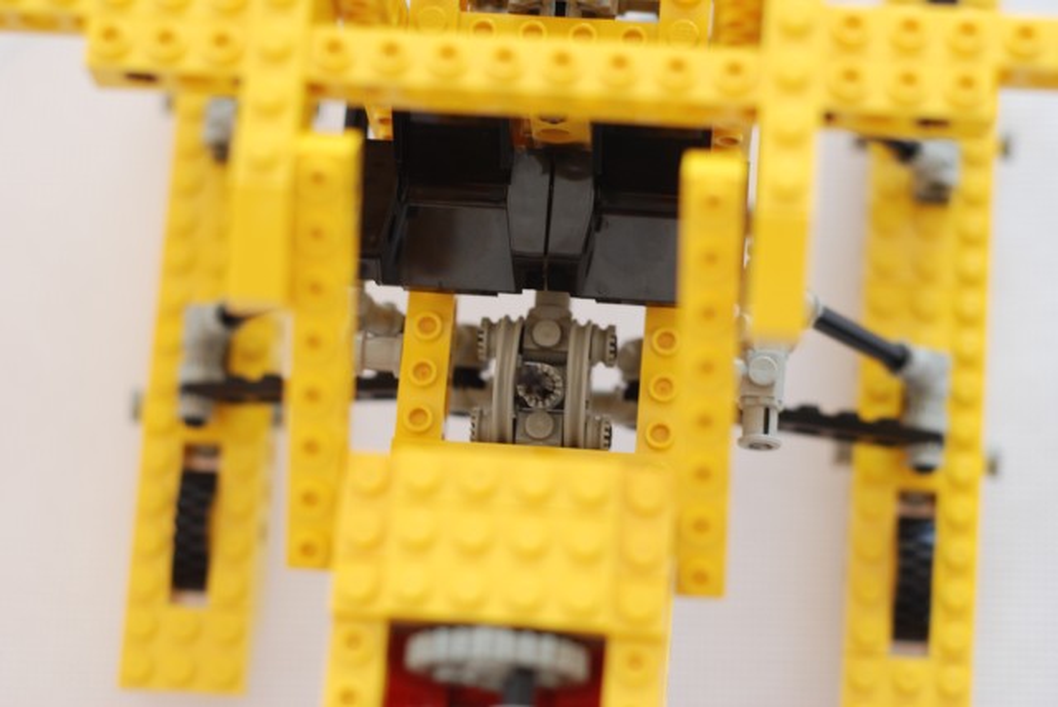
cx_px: 529
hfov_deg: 27.0
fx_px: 2206
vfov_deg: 18.2
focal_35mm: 75
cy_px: 354
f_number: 3.2
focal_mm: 50
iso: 200
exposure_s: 1/40
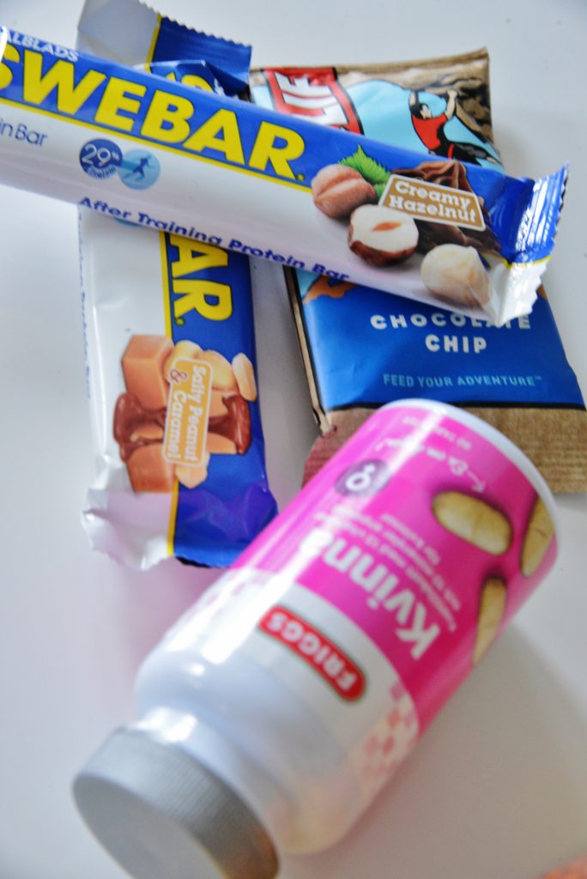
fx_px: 2076
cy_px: 440
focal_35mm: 85
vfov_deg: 23.9
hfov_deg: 16.1
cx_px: 294
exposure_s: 1/13
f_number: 10
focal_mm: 85
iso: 4000
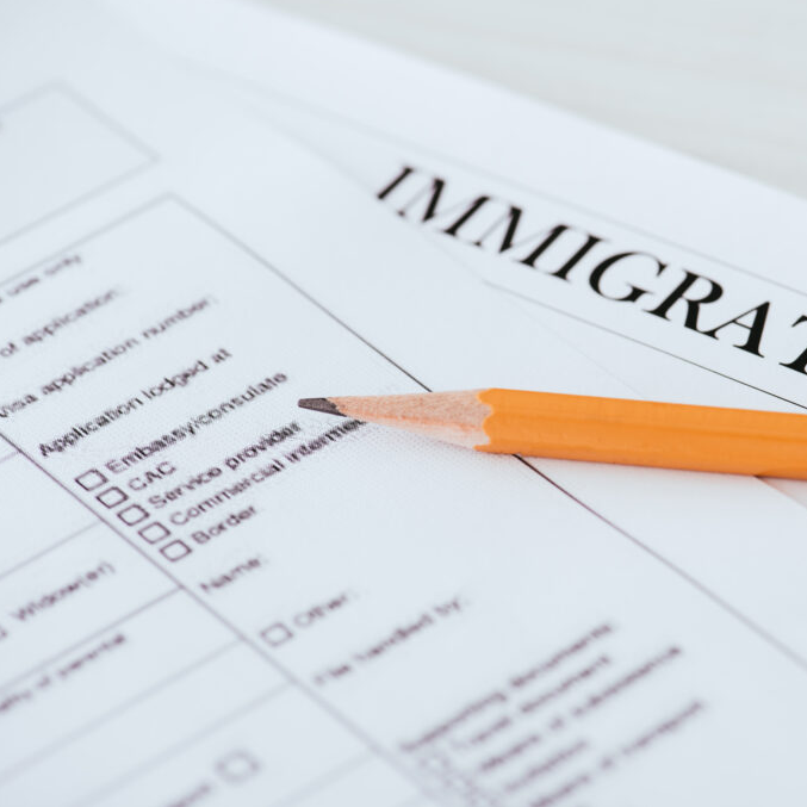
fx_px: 3561
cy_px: 401
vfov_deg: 12.9
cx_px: 577
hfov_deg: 12.9
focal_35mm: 135
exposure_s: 1/200
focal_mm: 105
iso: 320
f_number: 8
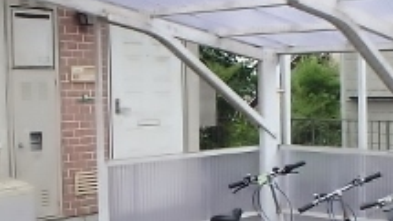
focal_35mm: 68
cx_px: 395
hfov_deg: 29.0
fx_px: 709
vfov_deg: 17.7
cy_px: 133
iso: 125
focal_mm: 3.7
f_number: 3.5
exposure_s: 1/160
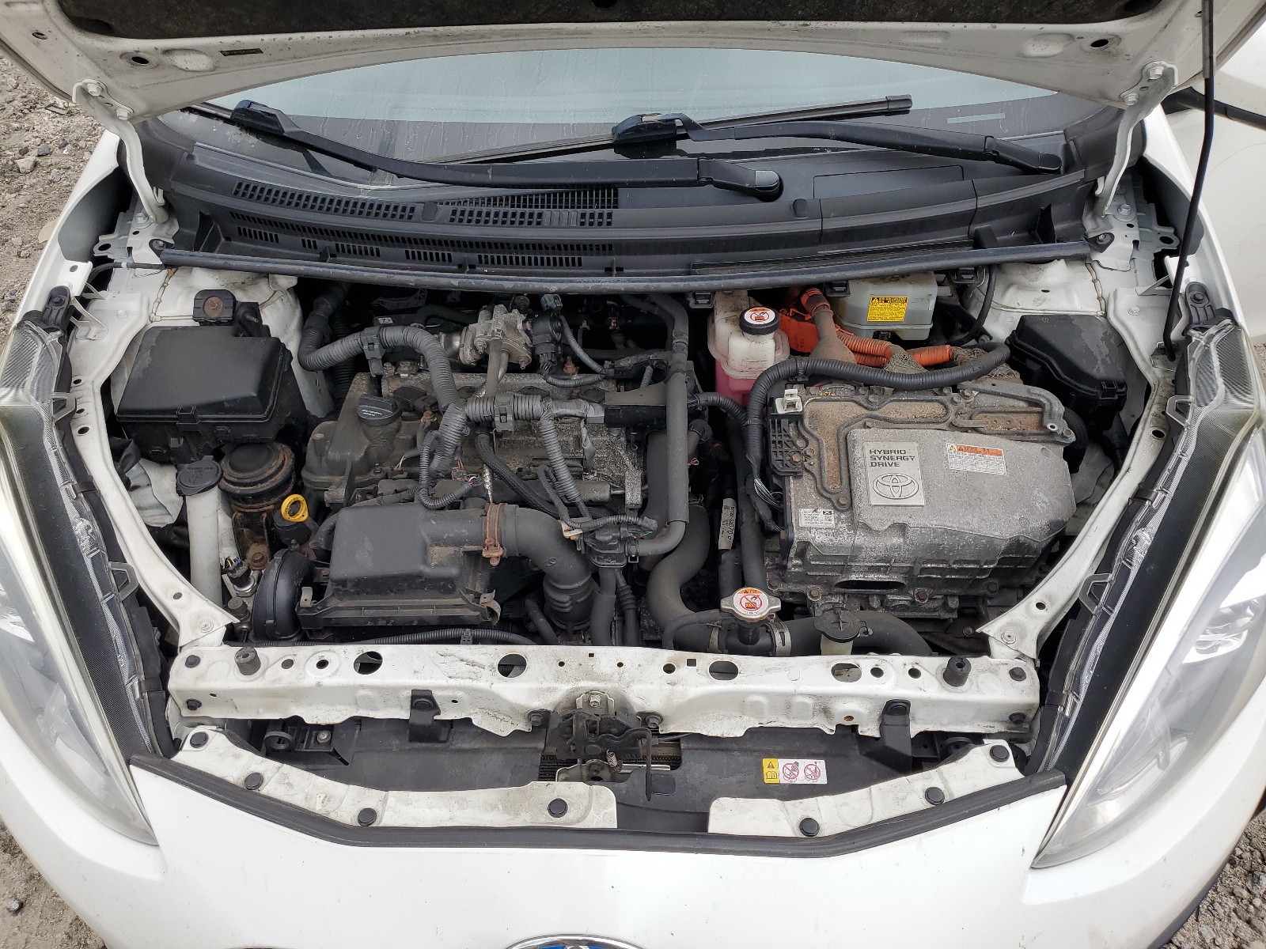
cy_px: 474
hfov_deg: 67.3
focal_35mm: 26
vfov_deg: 53.1
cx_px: 633
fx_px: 951
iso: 50
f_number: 1.5
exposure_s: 1/370
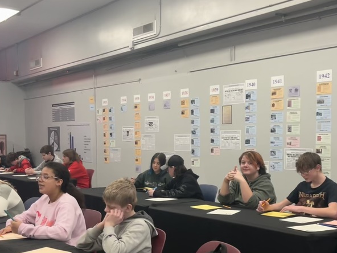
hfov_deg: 42.1
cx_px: 178
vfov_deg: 31.9
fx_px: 438
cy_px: 173
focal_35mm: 45
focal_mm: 5.1
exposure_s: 1/60
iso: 200
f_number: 1.6
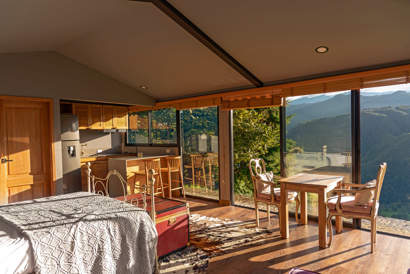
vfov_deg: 53.2
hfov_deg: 73.7
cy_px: 137
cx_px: 205
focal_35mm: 24
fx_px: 273
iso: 100
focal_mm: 24
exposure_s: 1/60
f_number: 6.3
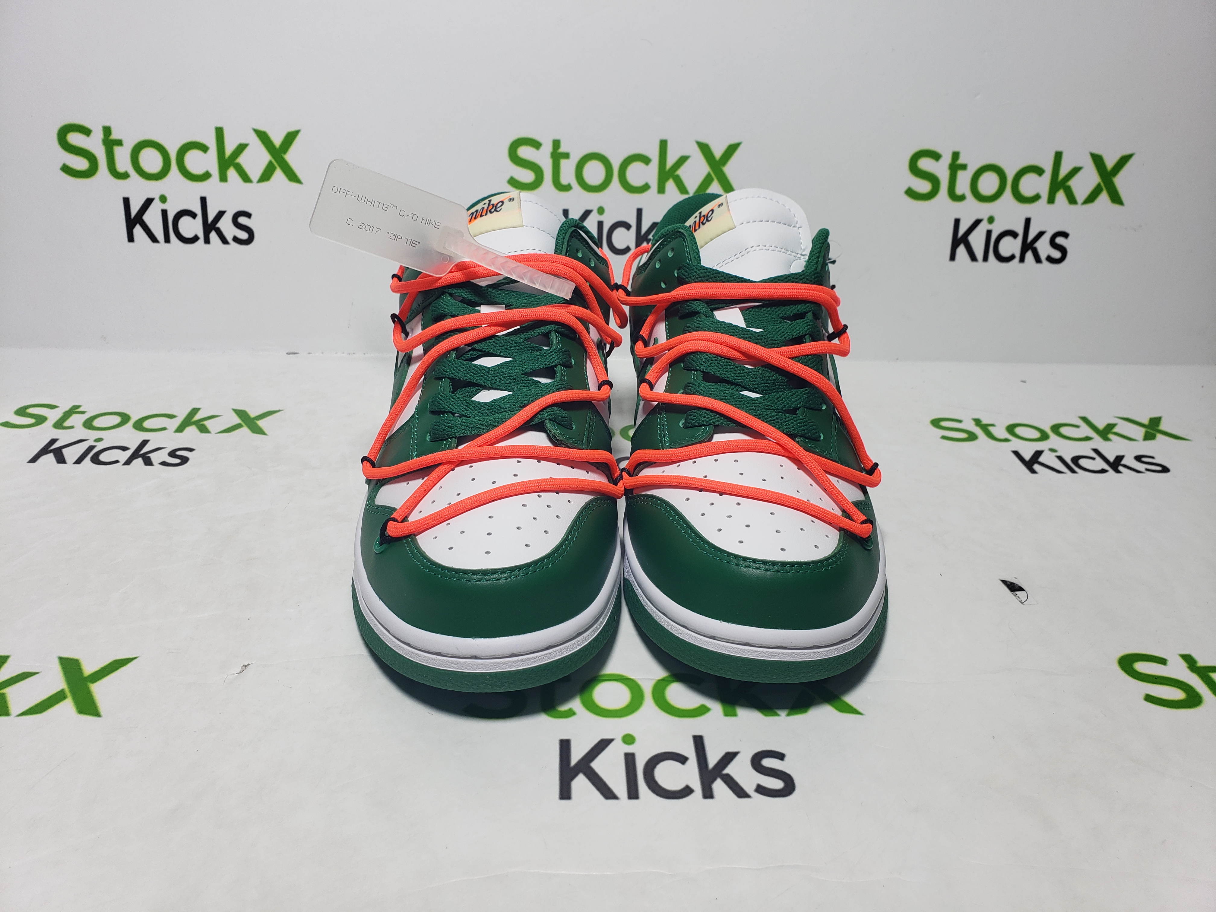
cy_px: 456
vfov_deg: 53.1
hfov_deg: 67.3
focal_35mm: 26
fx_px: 913
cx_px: 608
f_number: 2.4
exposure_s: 1/243
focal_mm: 4.3
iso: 50
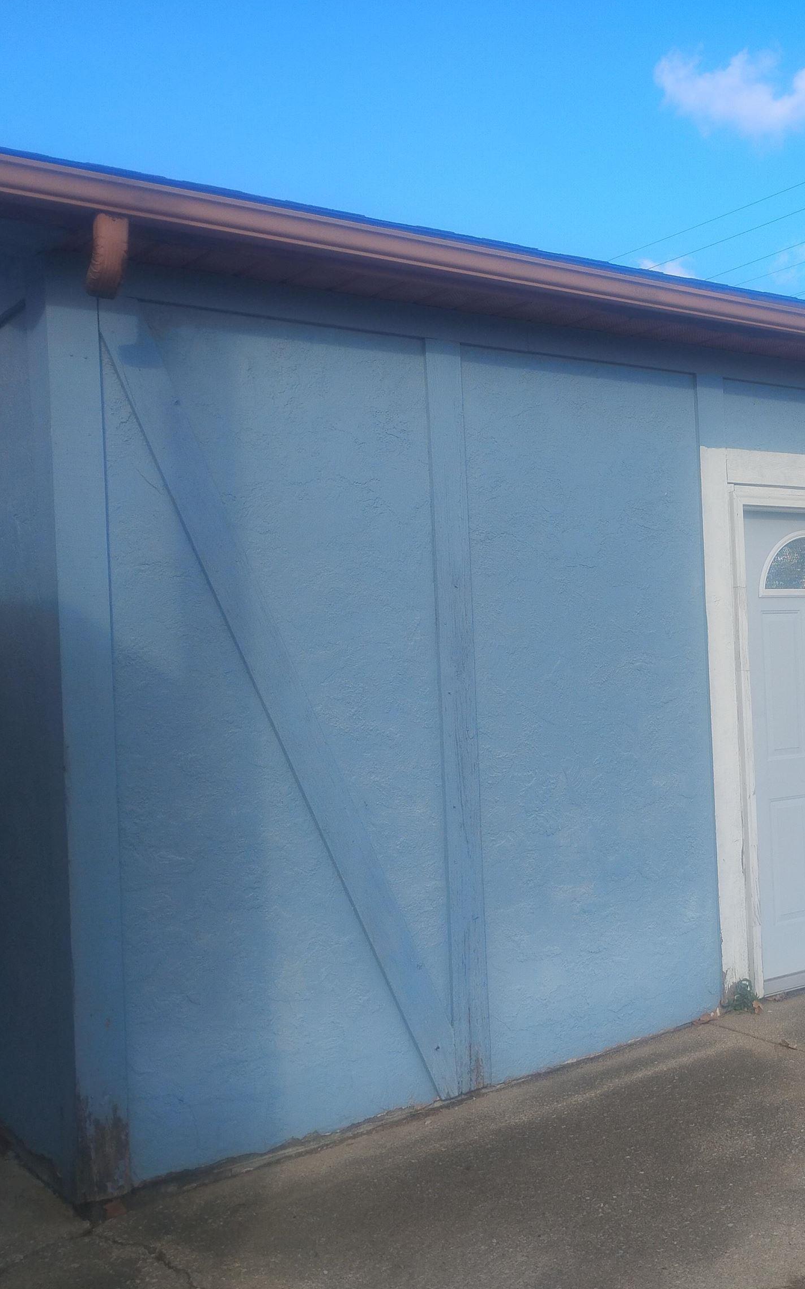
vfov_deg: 49.3
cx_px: 821
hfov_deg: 29.7
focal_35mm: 40
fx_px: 1404
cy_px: 650
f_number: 1.8
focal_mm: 4.26
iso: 100
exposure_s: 1/410
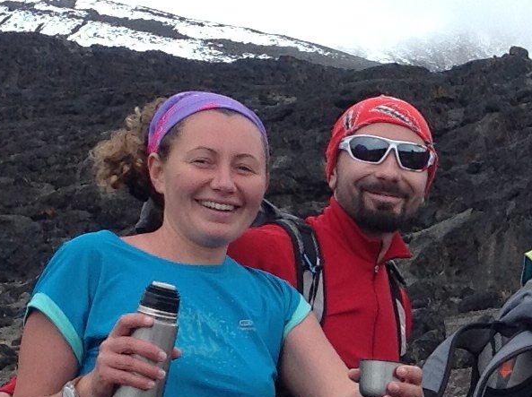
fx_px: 2348
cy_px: 430
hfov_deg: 12.7
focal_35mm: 153
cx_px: 582
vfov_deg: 9.6
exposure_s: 1/1259
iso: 50
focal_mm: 4.28
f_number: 2.4
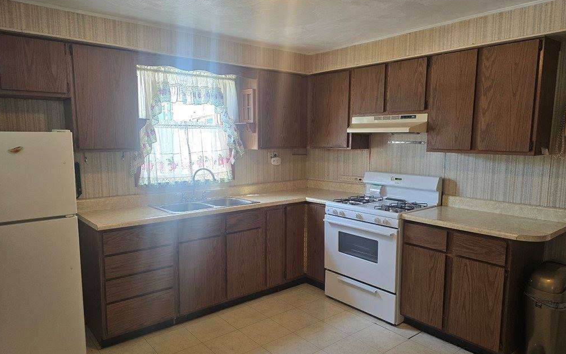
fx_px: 386
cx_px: 279
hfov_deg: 72.6
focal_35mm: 25
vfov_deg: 49.3
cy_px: 183
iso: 125
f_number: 1.7
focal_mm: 6.3
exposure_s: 1/120
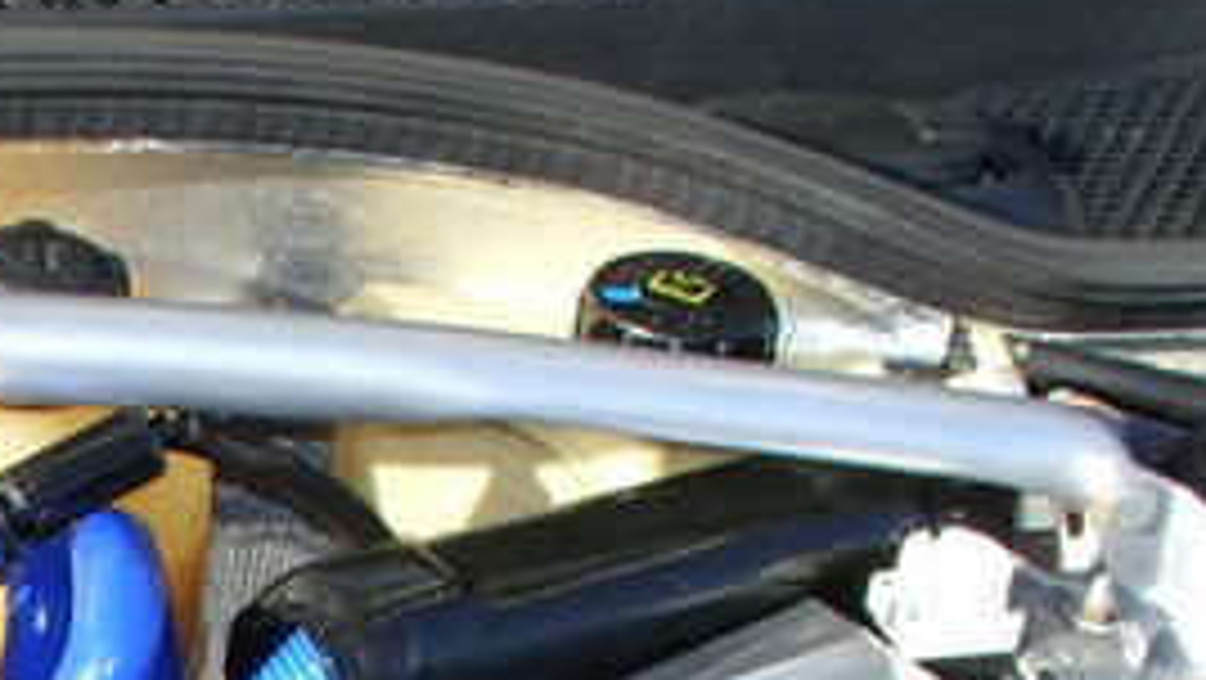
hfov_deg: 12.7
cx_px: -788
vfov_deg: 7.5
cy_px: 1234
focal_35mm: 158
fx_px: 5055
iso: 50
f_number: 5.7
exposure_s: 1/125
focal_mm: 7.8
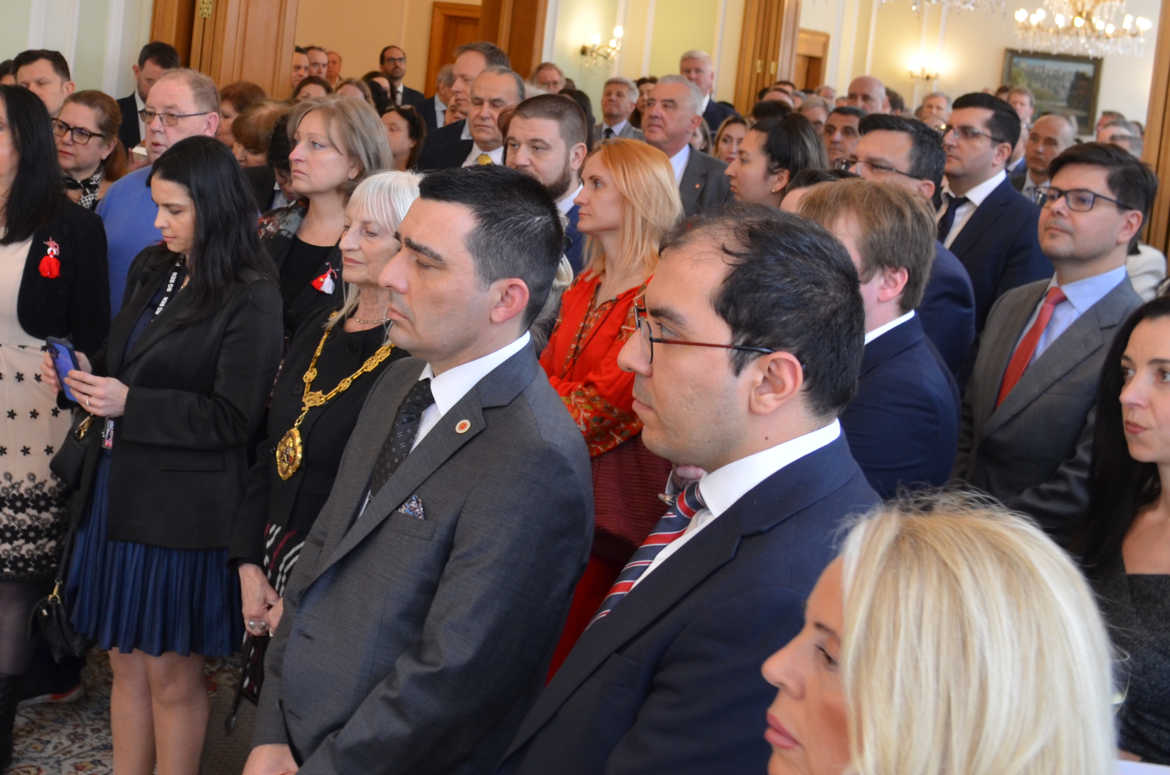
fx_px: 1751
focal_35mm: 54
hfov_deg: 35.6
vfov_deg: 24.6
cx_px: 212
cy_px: 161
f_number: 5
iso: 400
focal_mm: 20
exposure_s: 1/30
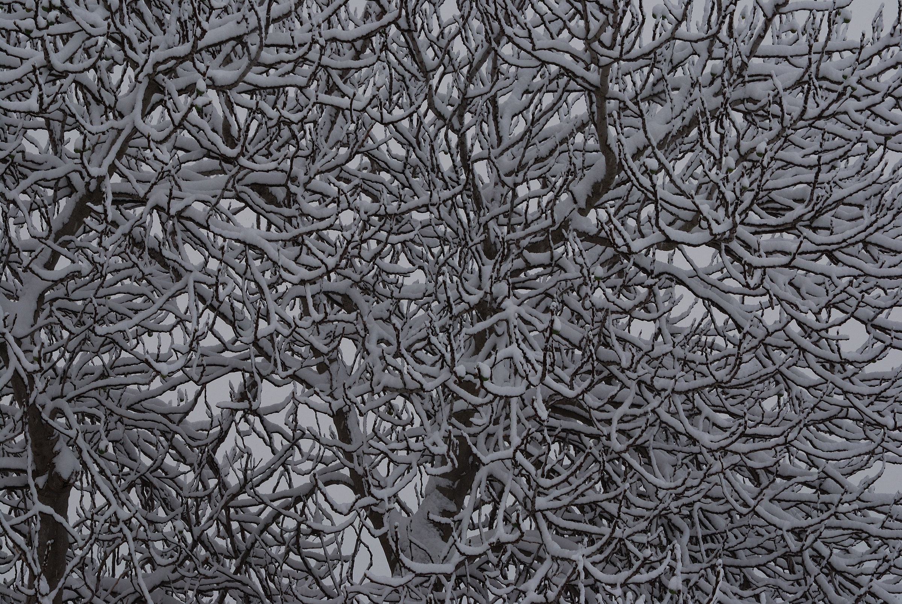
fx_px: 3762
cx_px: 451
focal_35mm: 150
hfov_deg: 13.7
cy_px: 302
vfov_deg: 9.2
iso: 200
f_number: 11
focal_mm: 100
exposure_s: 1/125
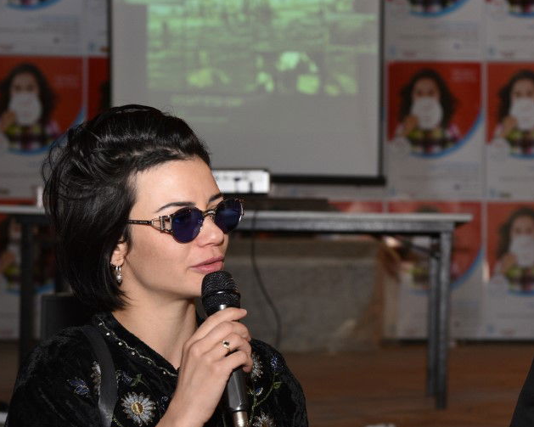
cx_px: 396
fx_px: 1359
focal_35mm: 86
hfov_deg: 22.0
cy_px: 266
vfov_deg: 17.8
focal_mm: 45
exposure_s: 1/250
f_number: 3.5
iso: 320
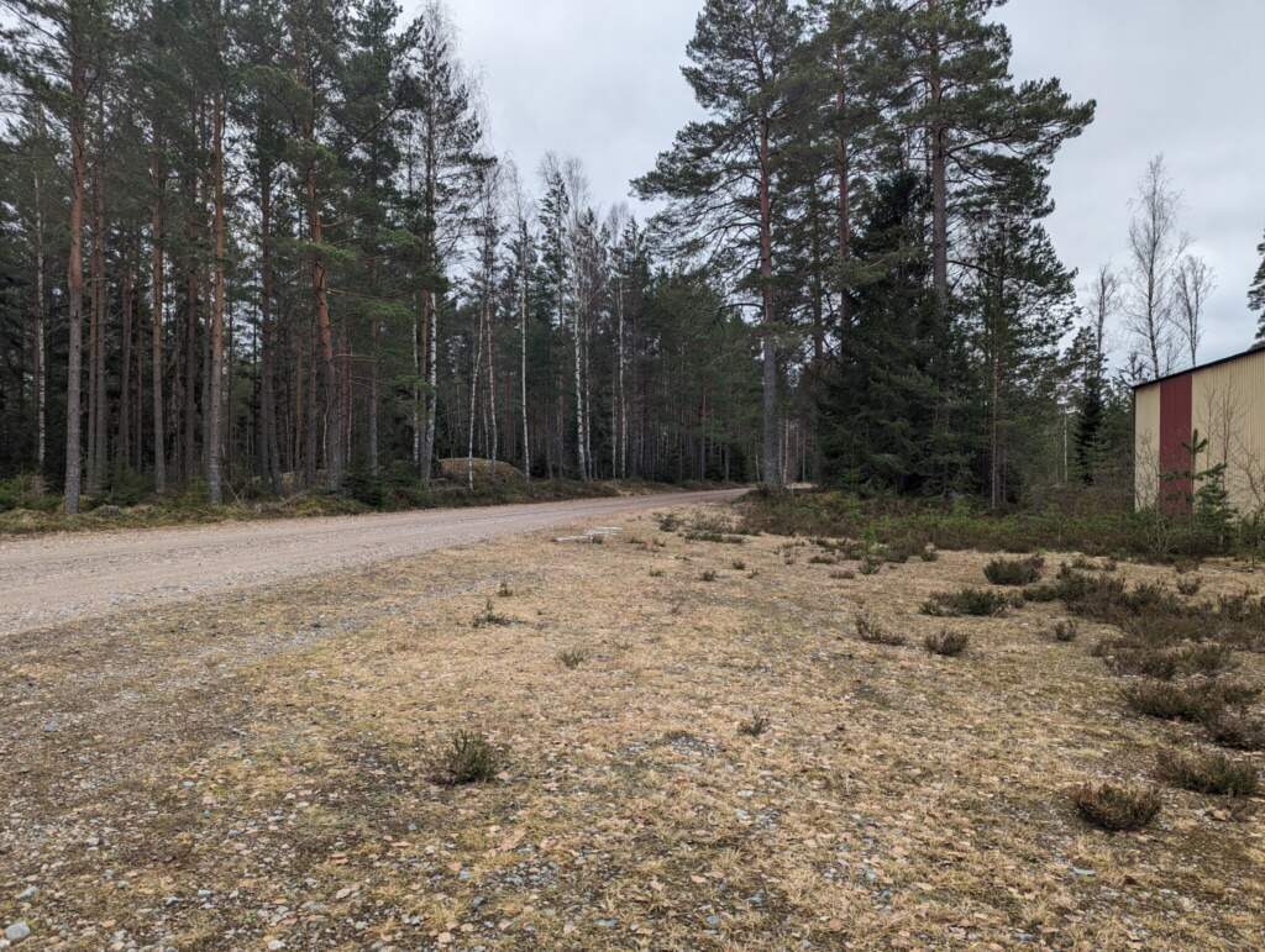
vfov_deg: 56.9
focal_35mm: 24
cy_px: 476
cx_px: 632
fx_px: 878
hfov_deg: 71.5
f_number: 1.85
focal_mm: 6.81
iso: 39
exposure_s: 1/682
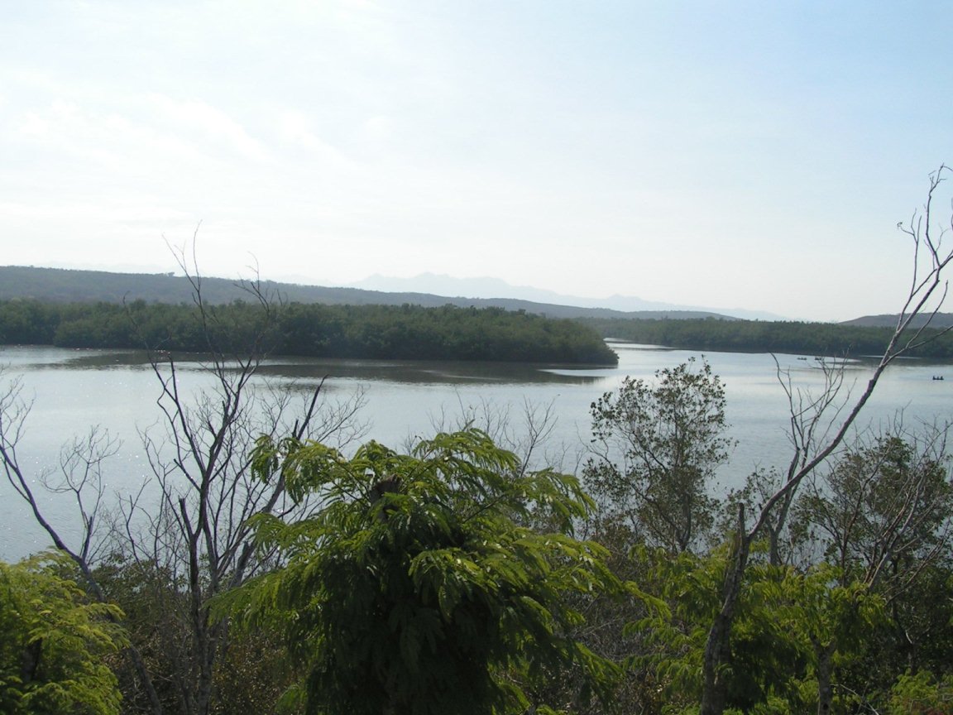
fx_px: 1046
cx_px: 476
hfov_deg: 49.0
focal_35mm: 38
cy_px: 358
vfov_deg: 37.7
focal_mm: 5.8
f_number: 5.6
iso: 50
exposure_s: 1/1000
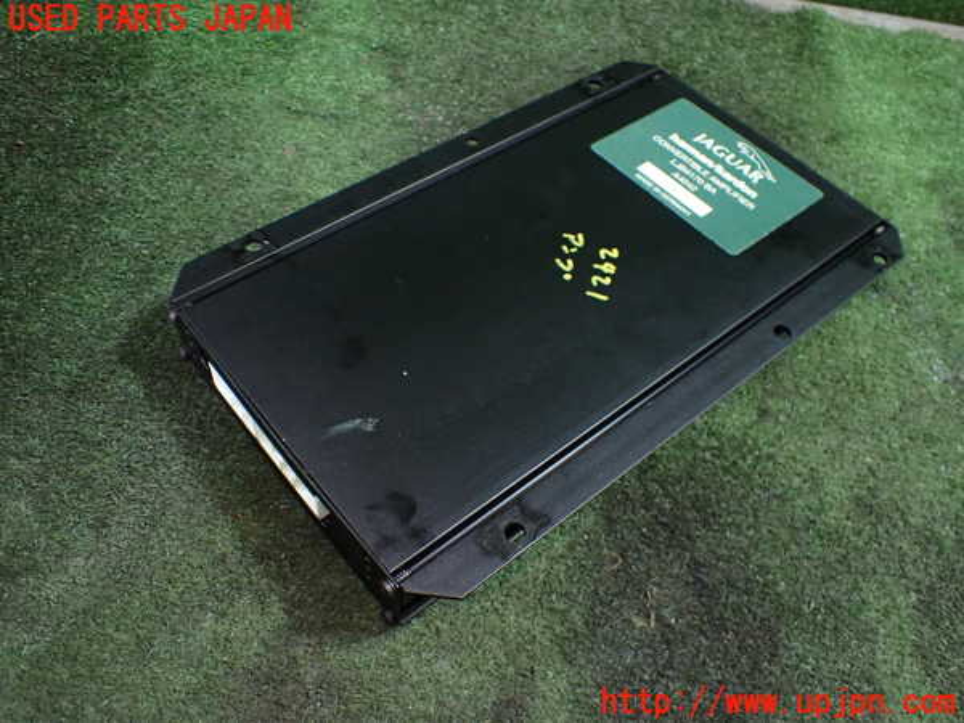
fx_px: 835
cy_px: 362
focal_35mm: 30
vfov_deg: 46.8
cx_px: 482
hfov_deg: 60.0
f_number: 2.3
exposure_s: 1/80
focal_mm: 5.4
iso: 800
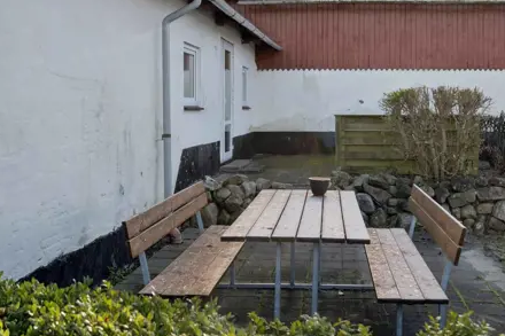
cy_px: 119
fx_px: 631
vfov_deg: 29.7
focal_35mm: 45
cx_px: 336
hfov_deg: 43.0
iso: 200
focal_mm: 33
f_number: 8
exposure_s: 1/500
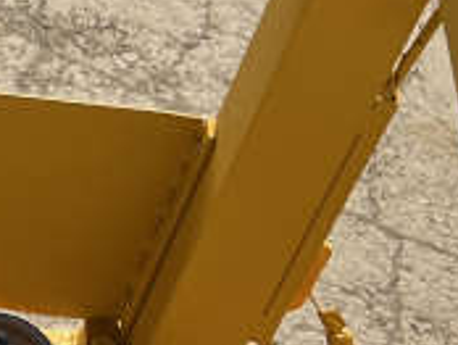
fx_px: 1974
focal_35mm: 149
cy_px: -100
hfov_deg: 11.1
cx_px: -655
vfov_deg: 9.8
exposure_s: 1/982
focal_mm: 5.7
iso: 50
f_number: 1.5
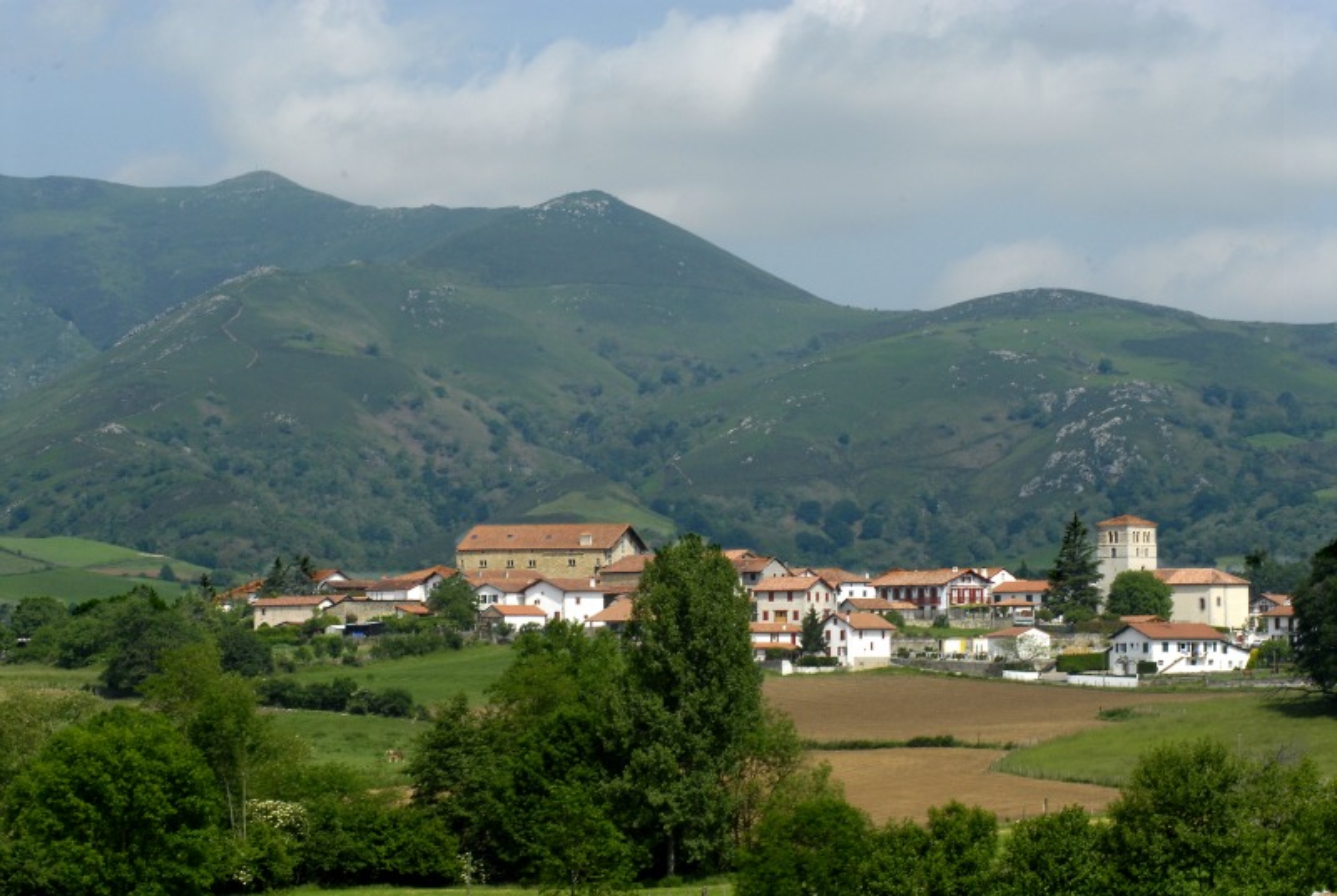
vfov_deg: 9.2
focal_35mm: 150
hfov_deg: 13.7
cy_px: 448
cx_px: 668
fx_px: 5579
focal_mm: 100
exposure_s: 1/80
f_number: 18
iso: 250
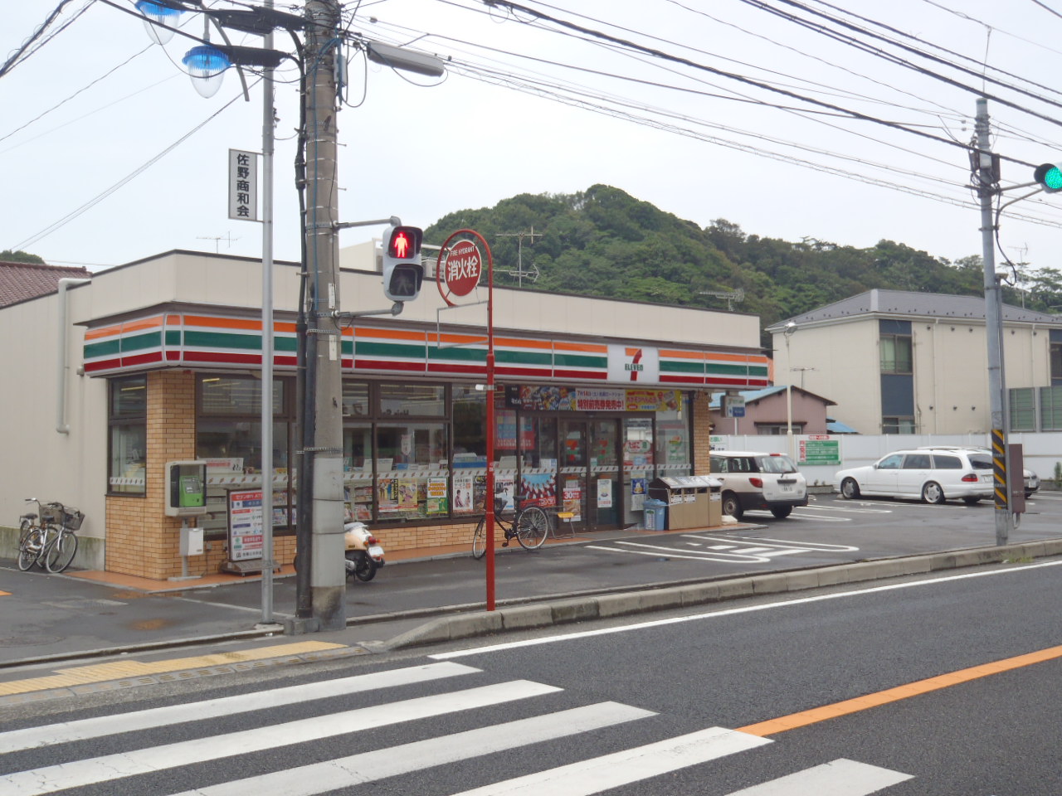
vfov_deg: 39.7
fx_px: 1104
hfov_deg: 51.4
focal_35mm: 36
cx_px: 531
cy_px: 398
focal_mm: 6.53
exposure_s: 1/250
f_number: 5
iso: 64
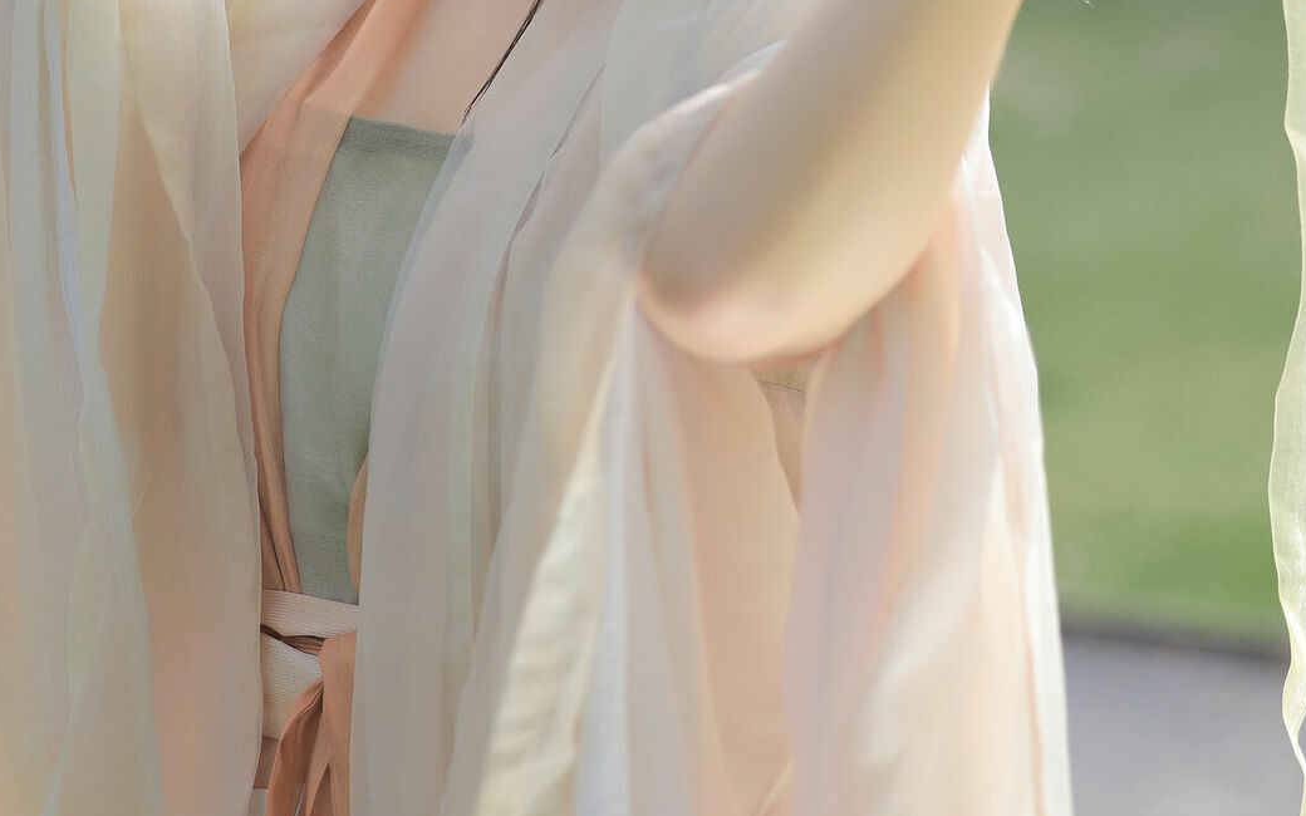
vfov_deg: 12.0
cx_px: 653
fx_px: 3844
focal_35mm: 108
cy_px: 95
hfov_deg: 19.3
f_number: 2.8
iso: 200
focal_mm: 70
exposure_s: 1/640
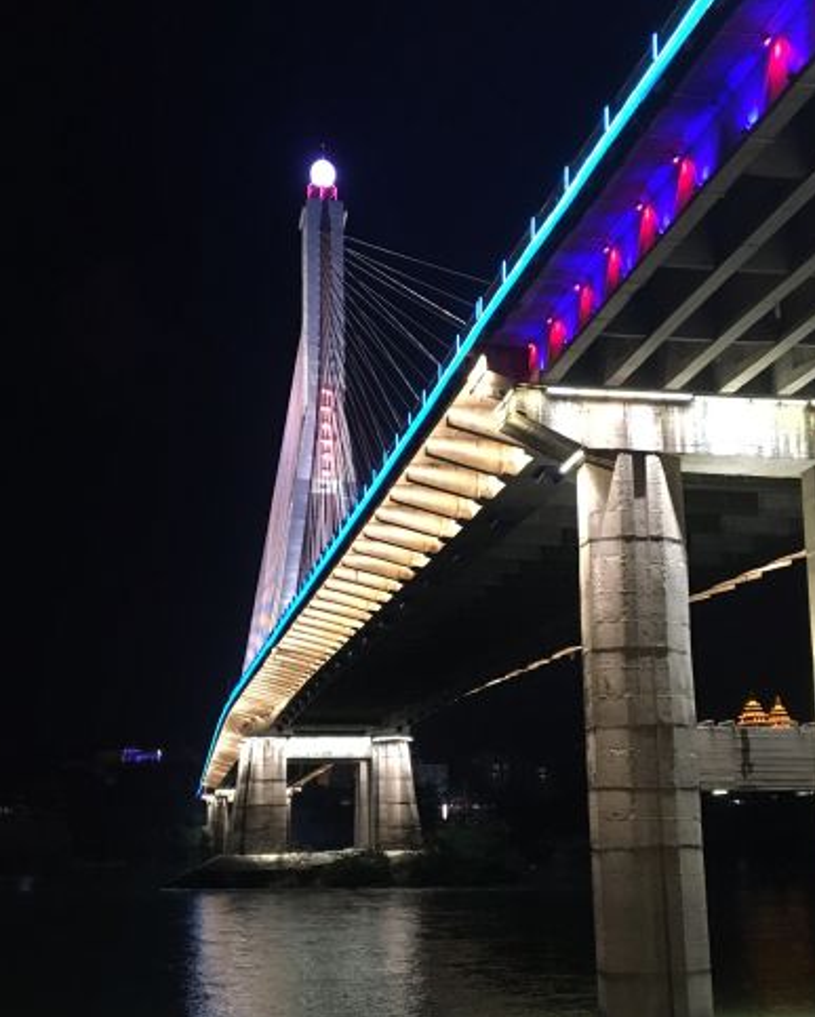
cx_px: 452
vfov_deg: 44.6
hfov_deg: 36.5
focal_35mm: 41
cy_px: 600
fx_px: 1235
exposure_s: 1/17
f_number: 2.2
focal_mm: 4.15
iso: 250
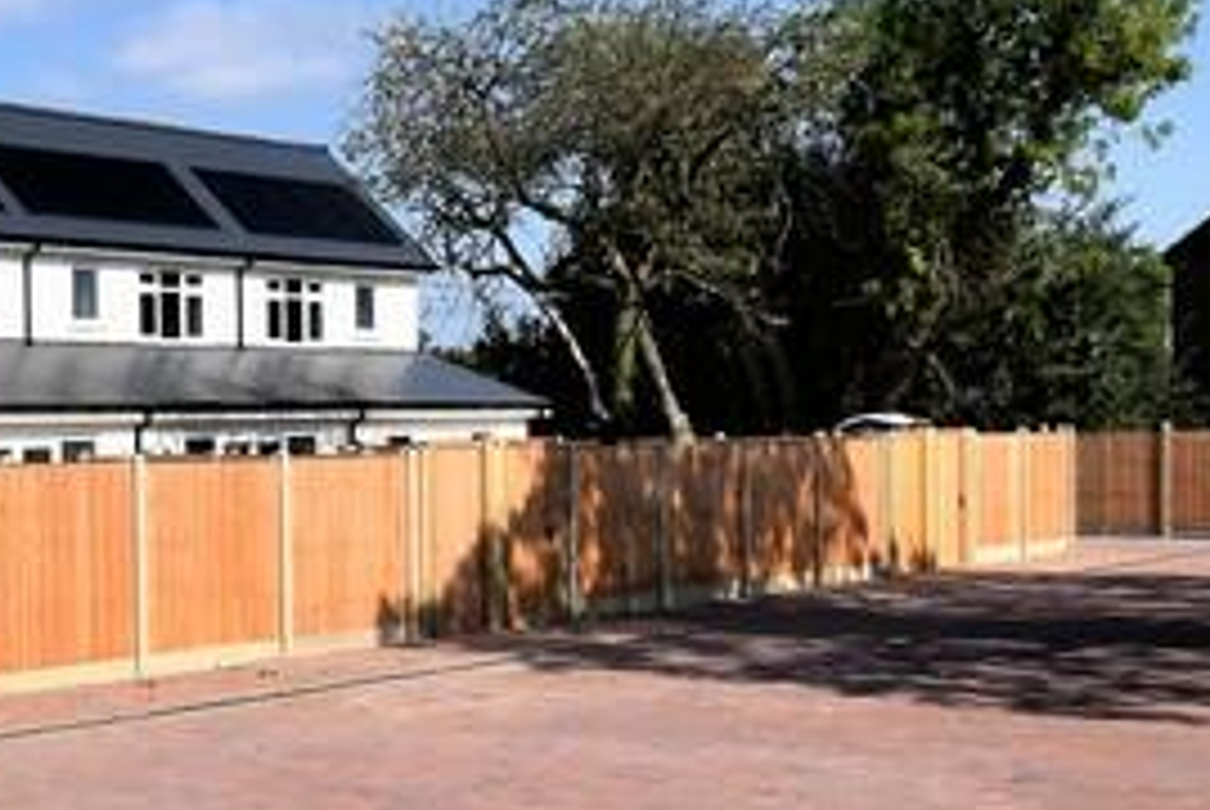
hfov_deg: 31.0
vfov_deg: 23.8
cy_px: 515
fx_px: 1918
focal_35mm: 57
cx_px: -139
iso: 200
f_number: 10
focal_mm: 10
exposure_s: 1/400
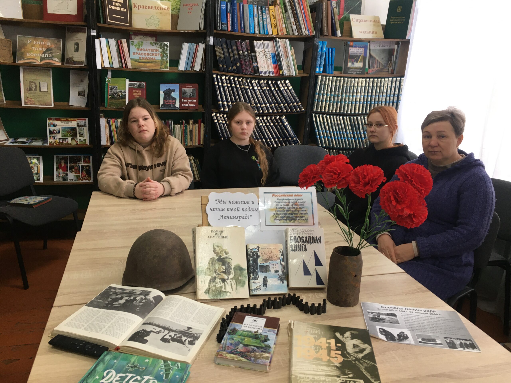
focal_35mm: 29
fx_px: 428
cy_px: 192
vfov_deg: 48.2
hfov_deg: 61.7
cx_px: 256
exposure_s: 1/33
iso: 32
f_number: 2.2
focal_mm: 4.15
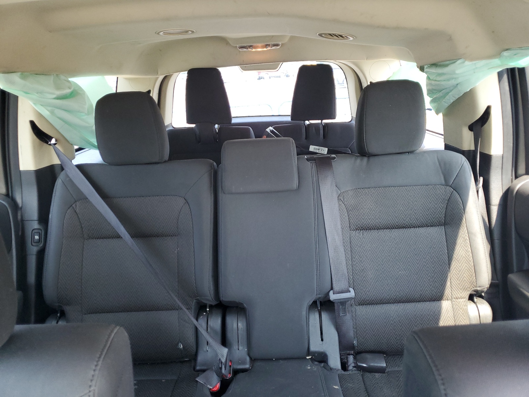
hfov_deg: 67.3
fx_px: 397
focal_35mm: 26
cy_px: 198
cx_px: 264
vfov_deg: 53.1
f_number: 1.5
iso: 126
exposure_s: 1/60.2
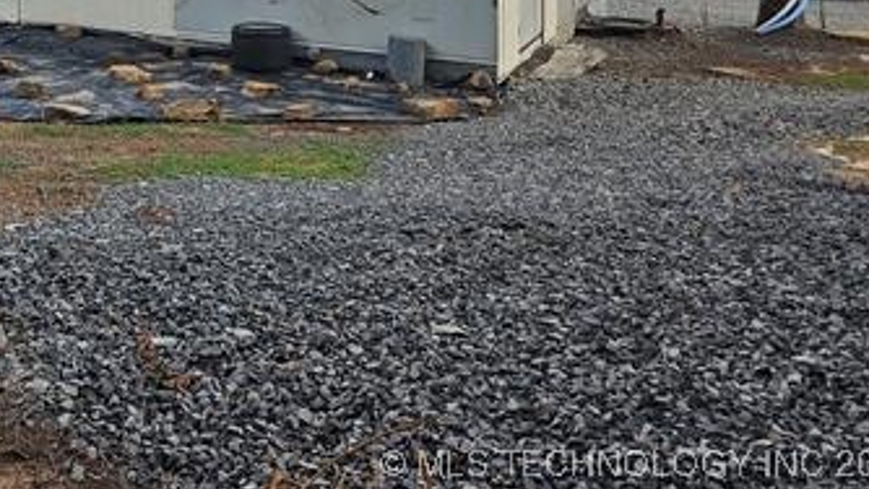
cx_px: 94
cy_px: -125
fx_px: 1106
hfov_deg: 39.9
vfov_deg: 22.6
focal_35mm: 48
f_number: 1.8
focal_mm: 5.4
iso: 25
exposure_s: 1/180
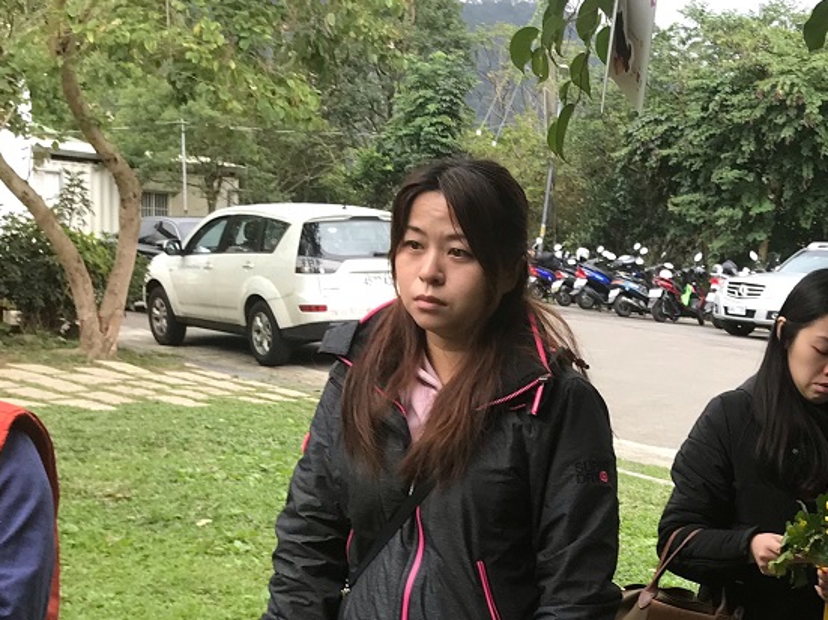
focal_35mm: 61
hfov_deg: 29.9
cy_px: 491
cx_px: 798
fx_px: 1459
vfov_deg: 23.7
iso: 25
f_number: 1.8
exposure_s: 1/120
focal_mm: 3.99
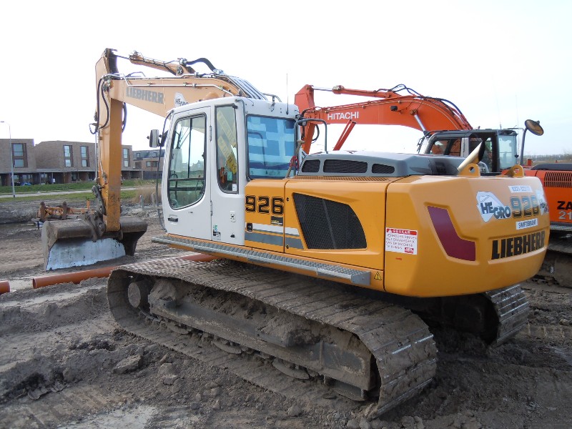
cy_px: 214
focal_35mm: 30
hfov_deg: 60.0
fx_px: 496
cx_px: 286
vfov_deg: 46.8
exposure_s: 1/250
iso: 100
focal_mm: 5.4
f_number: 3.5
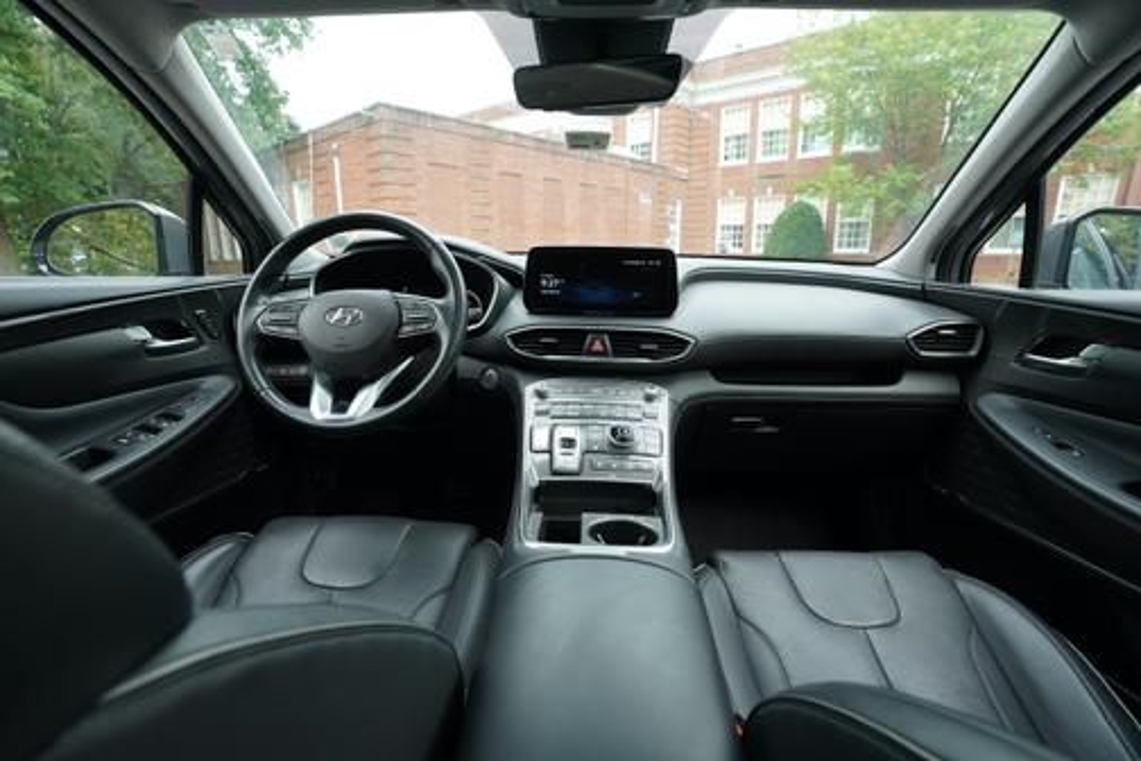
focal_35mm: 16
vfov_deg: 73.7
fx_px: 507
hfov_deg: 96.7
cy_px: 380
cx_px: 570
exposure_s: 1/125
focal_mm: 16
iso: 640
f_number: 6.3
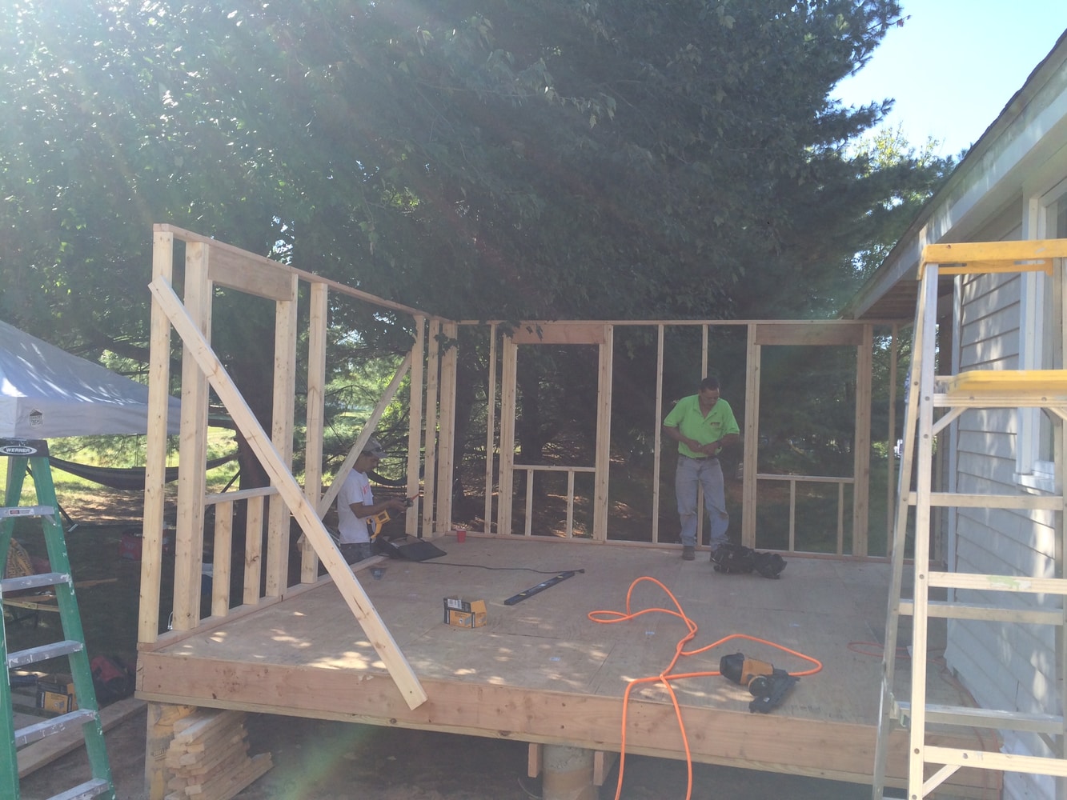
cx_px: 534
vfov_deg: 48.2
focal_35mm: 29
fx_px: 894
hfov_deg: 61.7
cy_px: 400
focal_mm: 4.15
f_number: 2.2
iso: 32
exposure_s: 1/507
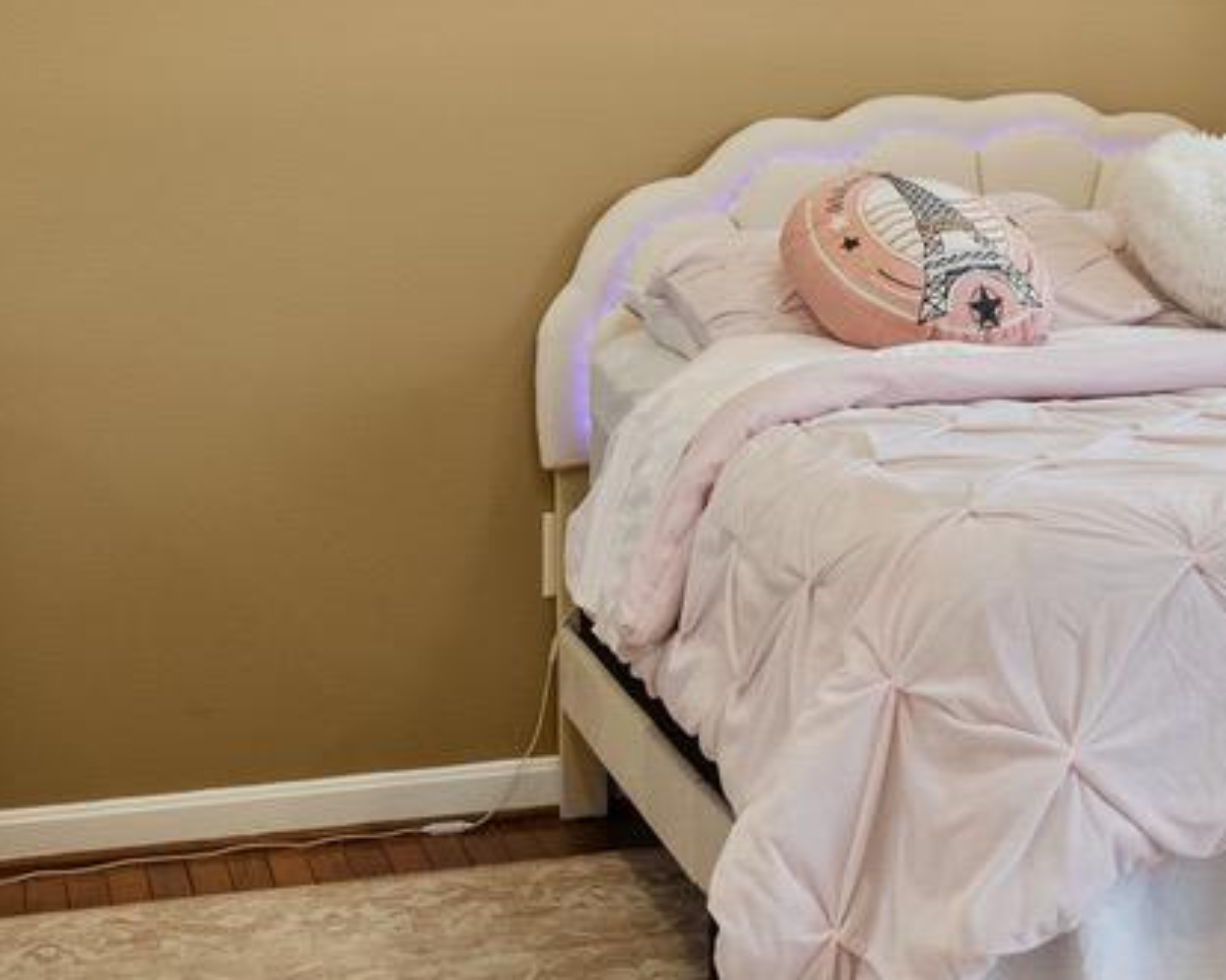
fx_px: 2866
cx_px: 1081
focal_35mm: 79
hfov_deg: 23.6
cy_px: -78
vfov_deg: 18.7
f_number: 9
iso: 800
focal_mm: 17
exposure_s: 1/20
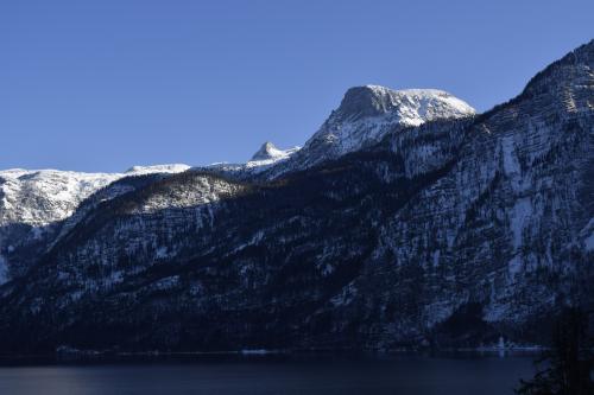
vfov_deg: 25.0
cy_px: 198
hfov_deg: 36.9
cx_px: 297
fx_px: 891
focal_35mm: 54
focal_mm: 36
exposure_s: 1/500
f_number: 8
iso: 100
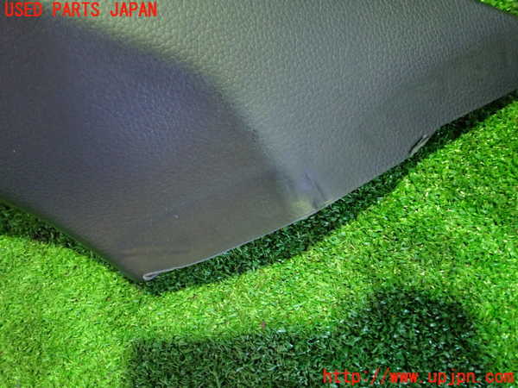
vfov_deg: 46.8
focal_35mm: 30
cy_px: 194
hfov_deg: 60.0
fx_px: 449
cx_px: 259
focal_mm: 5.4
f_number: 2.3
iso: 800
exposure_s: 1/20
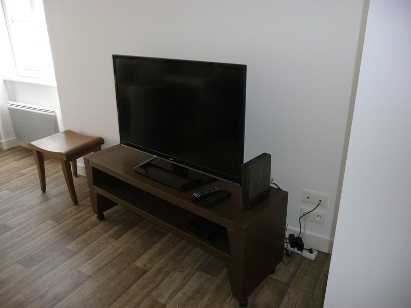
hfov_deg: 63.4
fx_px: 332
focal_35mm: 28
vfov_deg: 49.7
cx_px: 206
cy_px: 154
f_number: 3.3
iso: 100
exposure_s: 1/30
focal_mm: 4.7
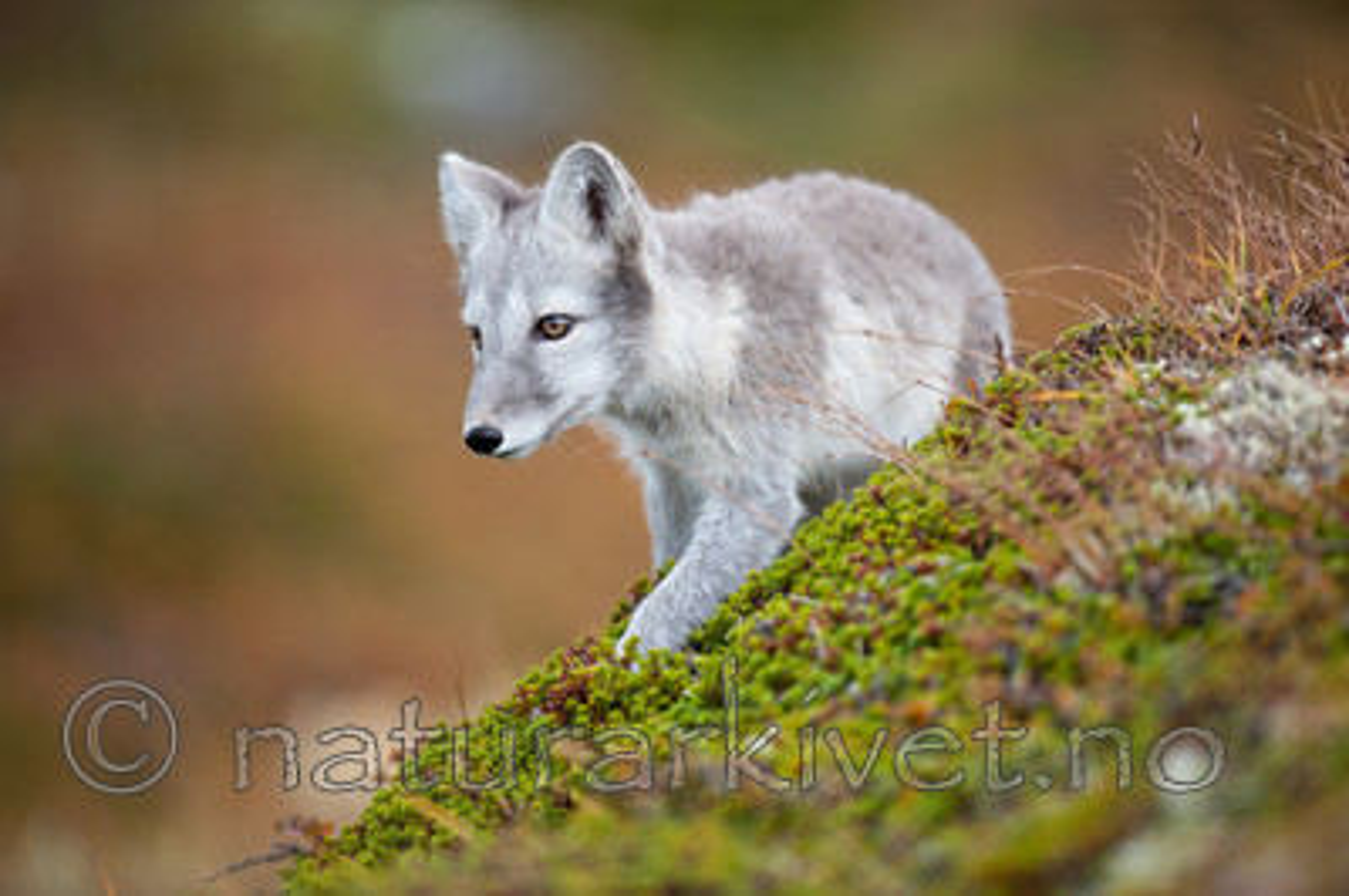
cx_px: 674
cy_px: 448
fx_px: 18720
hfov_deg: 4.1
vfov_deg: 2.7
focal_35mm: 500
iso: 800
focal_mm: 500
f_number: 4
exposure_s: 1/1250
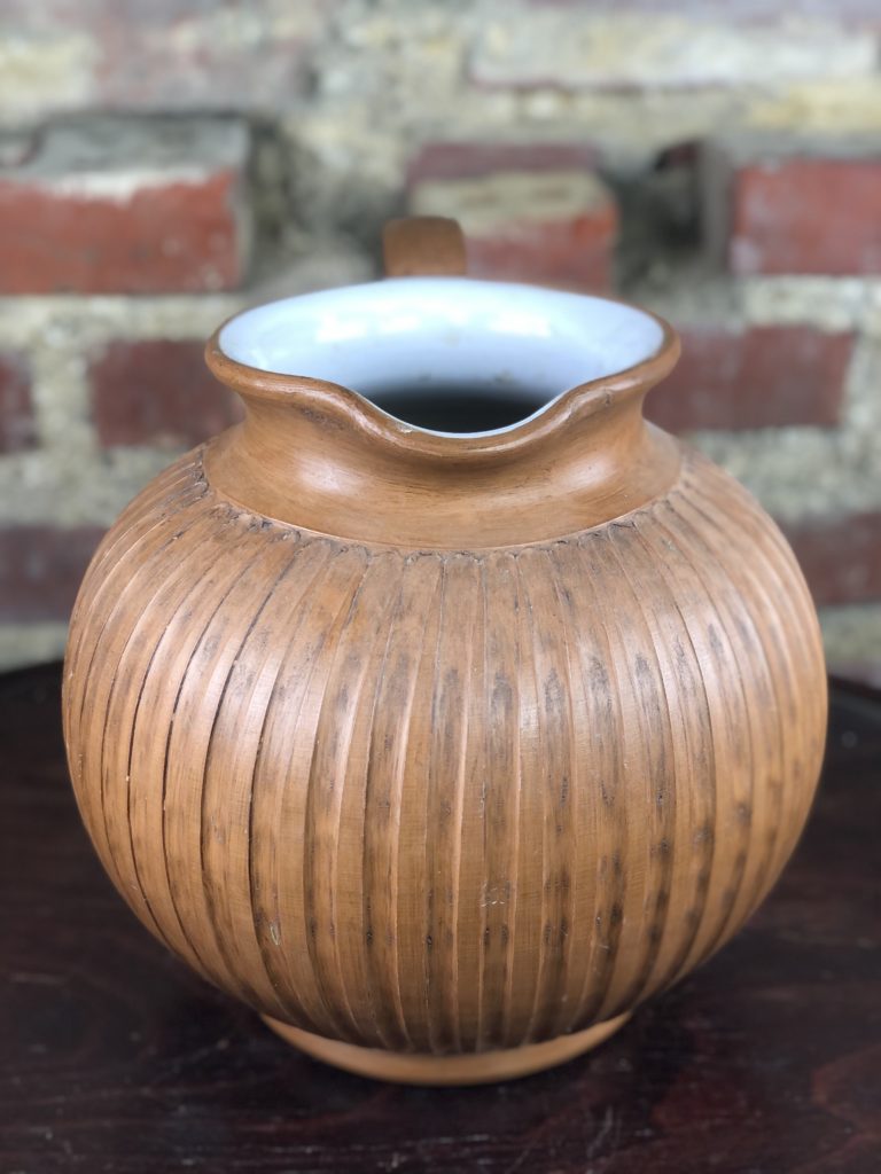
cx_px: 440
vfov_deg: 36.8
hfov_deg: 28.0
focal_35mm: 52
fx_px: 1765
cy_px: 587
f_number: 2.4
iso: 40
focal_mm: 6
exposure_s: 1/50
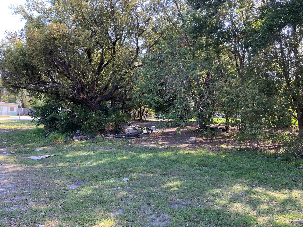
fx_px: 254
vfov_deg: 48.2
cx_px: 152
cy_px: 114
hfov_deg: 61.7
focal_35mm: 29
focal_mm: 3
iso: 20
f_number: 1.8
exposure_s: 1/122
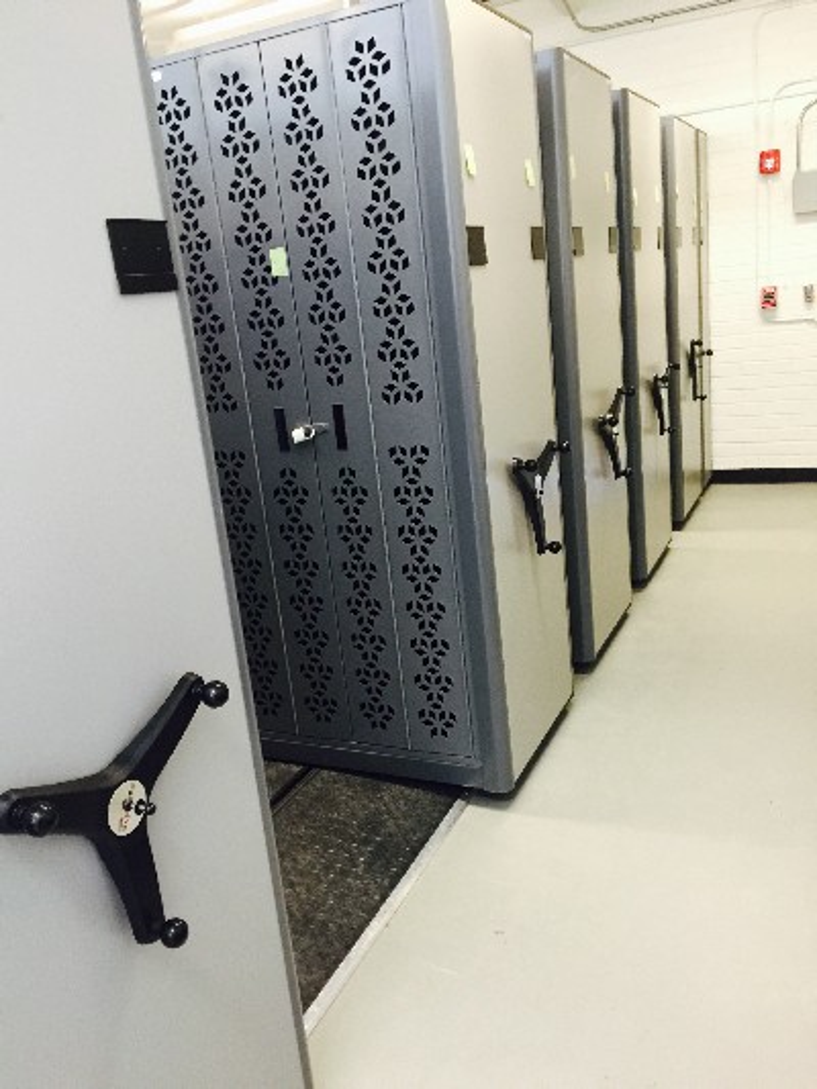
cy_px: 544
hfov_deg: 48.2
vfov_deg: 61.6
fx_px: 912
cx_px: 408
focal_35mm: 29
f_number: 2.2
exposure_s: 1/15
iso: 125
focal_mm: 4.15
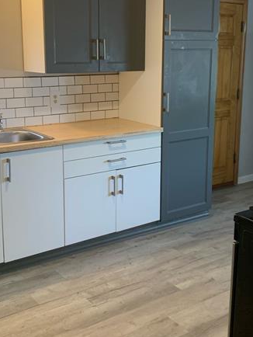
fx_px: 448
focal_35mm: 46
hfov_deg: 31.5
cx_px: 121
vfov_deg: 41.0
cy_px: 135
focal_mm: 4.25
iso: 160
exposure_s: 1/60
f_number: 1.8
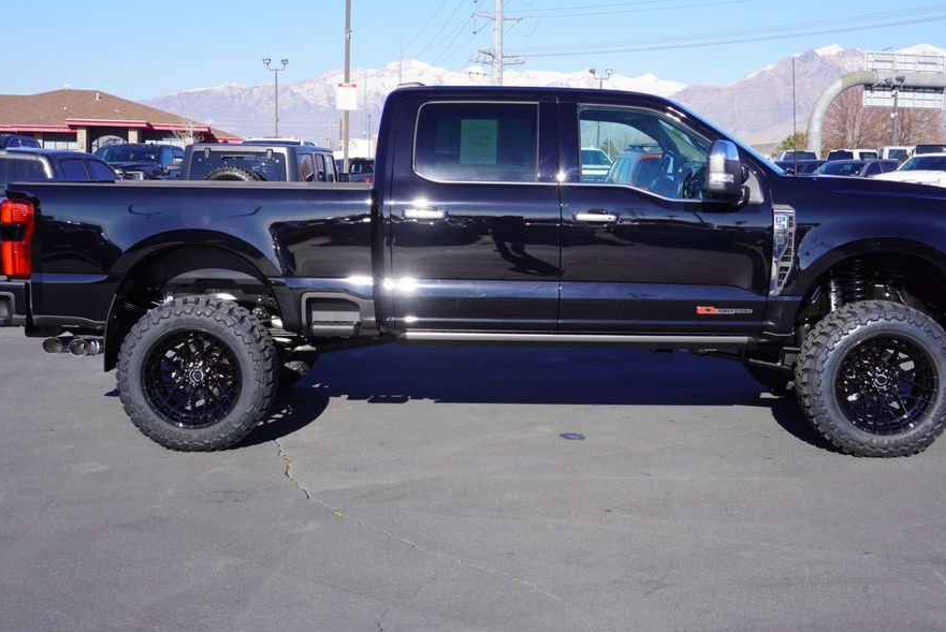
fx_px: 1146
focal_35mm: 44
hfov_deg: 44.8
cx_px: 486
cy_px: 274
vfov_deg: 30.8
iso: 100
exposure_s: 1/125
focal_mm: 25
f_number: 9
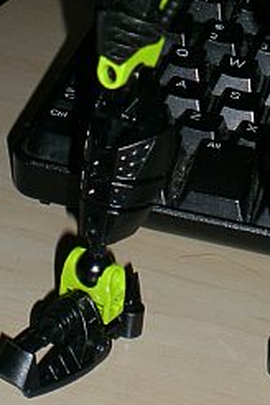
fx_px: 1204
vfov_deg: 18.1
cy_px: -81
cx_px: 252
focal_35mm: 107
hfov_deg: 12.7
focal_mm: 6.3
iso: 50
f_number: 3.1
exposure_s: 1/60
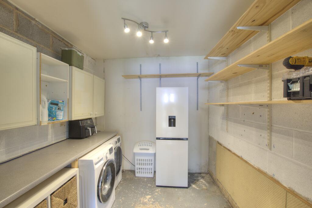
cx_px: 156
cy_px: 104
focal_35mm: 15
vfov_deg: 77.3
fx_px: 130
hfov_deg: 100.4
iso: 400
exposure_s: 1/3.33
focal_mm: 10
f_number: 8
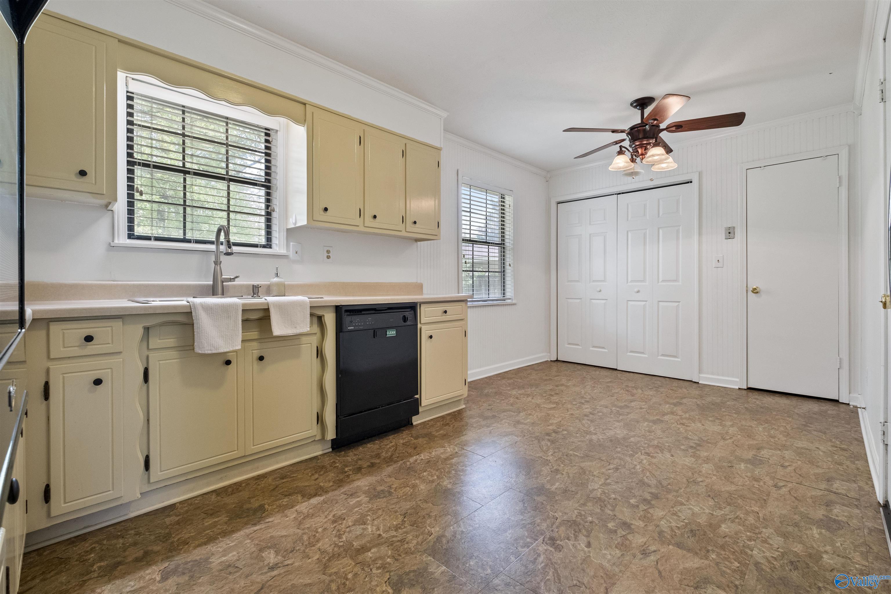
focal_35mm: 15
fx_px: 371
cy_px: 297
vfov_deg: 77.3
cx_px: 446
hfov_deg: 100.4
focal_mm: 10
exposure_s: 1/8
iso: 1250
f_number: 8
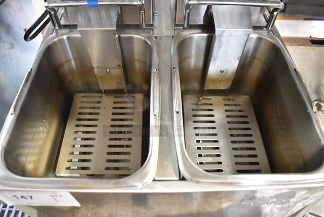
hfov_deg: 67.3
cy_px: 108
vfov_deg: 48.0
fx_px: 243
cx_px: 162
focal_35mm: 27
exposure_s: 1/30
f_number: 3.5
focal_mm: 18
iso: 800
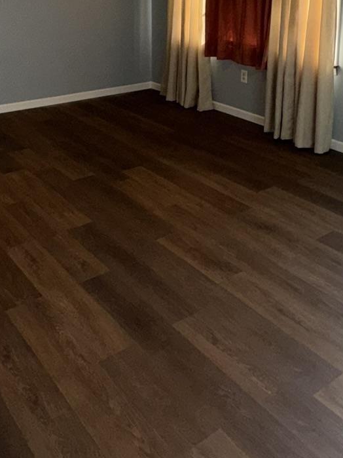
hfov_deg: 35.1
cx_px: 163
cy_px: 50
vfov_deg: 42.2
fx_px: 542
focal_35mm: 41
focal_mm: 2.22
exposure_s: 1/77
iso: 80
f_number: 2.2
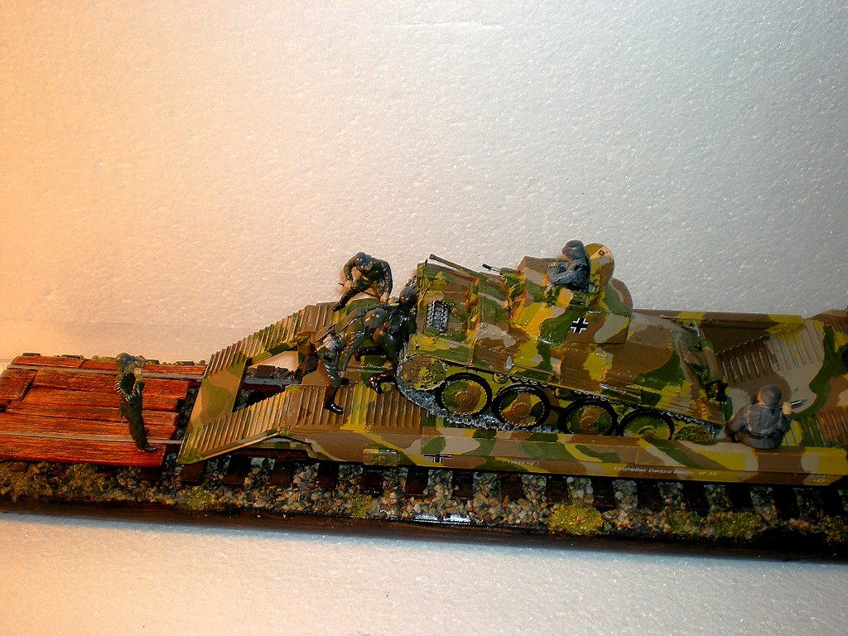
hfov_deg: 42.9
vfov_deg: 32.9
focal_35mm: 44
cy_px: 318
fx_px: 1078
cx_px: 424
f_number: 3.5
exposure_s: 1/47.7
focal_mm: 7.4
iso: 64
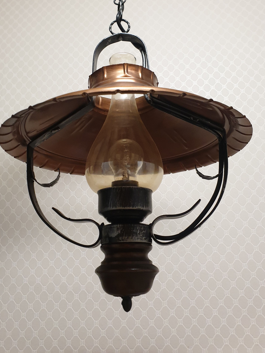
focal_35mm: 31
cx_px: 118
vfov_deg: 58.0
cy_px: 145
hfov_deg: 45.4
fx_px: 316
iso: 320
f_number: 2.4
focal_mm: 4.3
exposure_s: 1/33
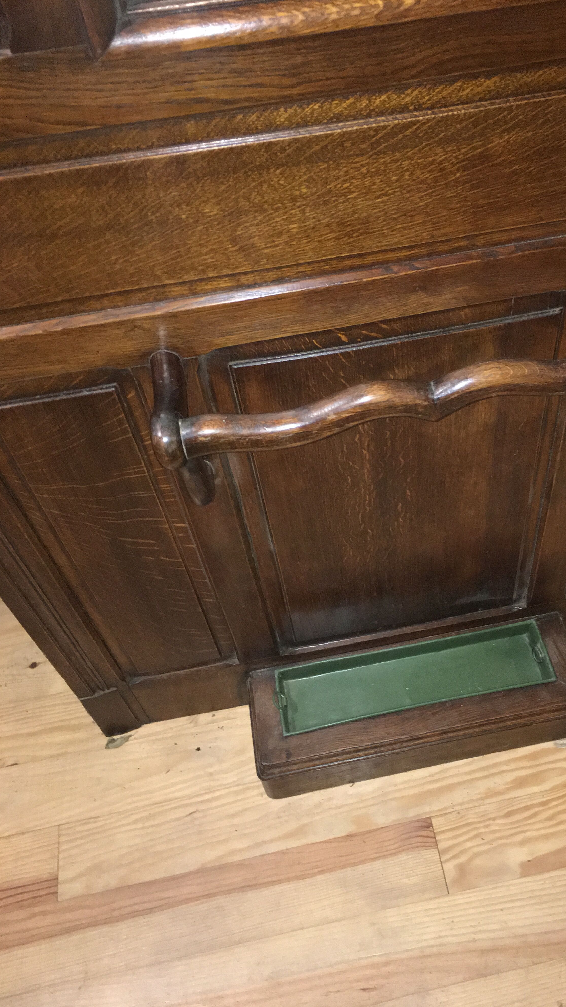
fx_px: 854
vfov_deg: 61.0
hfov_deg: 36.3
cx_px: 379
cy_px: 498
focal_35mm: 32
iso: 250
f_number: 2.2
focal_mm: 4.15
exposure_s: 1/25
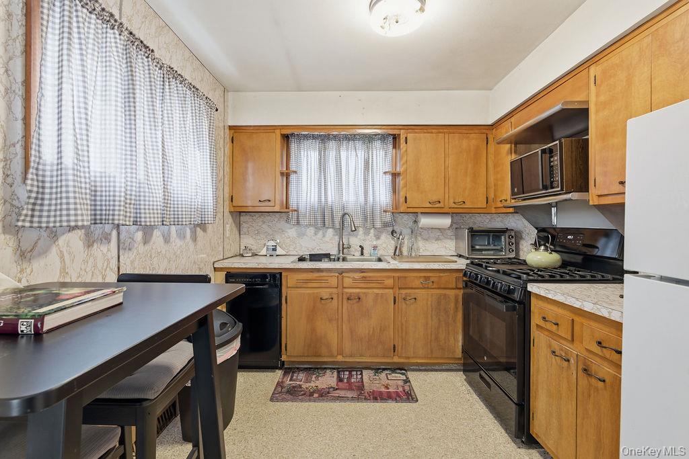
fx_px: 316
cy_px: 230
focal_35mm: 16
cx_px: 344
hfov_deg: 95.0
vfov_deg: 72.1
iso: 100
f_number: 8
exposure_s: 1/8
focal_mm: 16.5
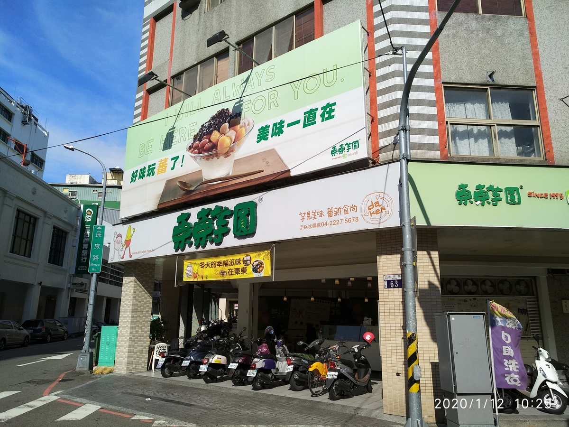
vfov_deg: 61.1
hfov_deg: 76.4
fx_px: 362
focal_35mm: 22
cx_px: 284
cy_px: 214
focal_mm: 3.81
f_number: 2.2
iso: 100
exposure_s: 1/1704
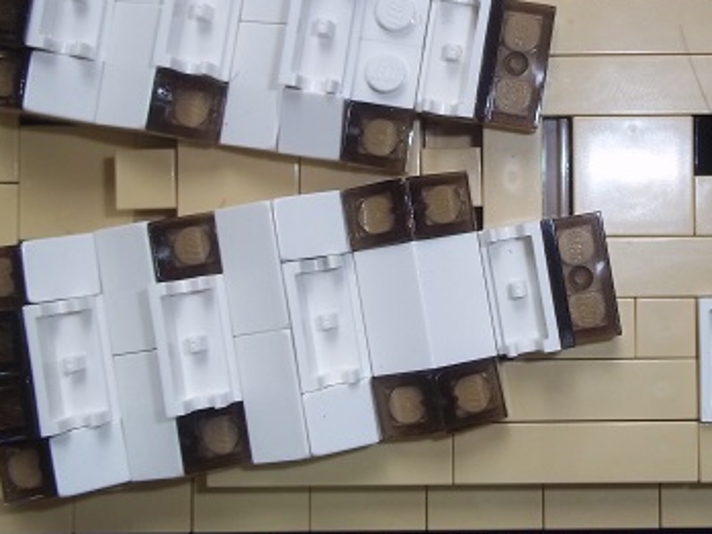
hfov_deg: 30.8
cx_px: 503
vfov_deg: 23.6
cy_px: 190
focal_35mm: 62
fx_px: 1275
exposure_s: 1/30
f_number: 3.1
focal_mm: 6.5
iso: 80
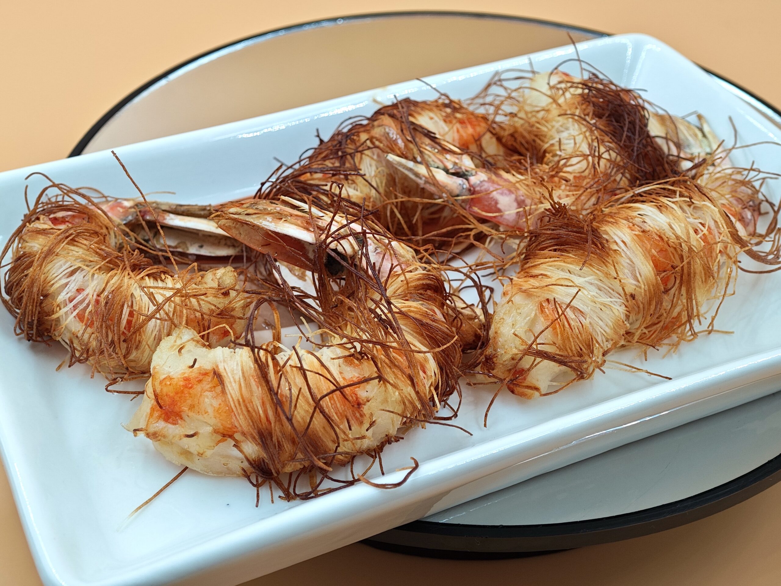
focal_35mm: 60
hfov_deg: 32.2
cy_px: 293
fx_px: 1354
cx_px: 390
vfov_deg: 24.4
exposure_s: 1/100
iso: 100
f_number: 2
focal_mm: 9
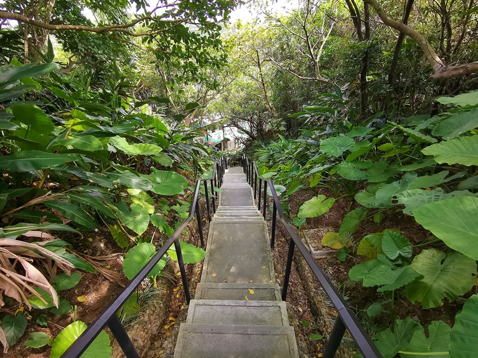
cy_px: 179
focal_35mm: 16
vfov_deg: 78.1
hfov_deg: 94.5
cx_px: 239
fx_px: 221
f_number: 2.2
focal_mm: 2.35
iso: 80
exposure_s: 1/120
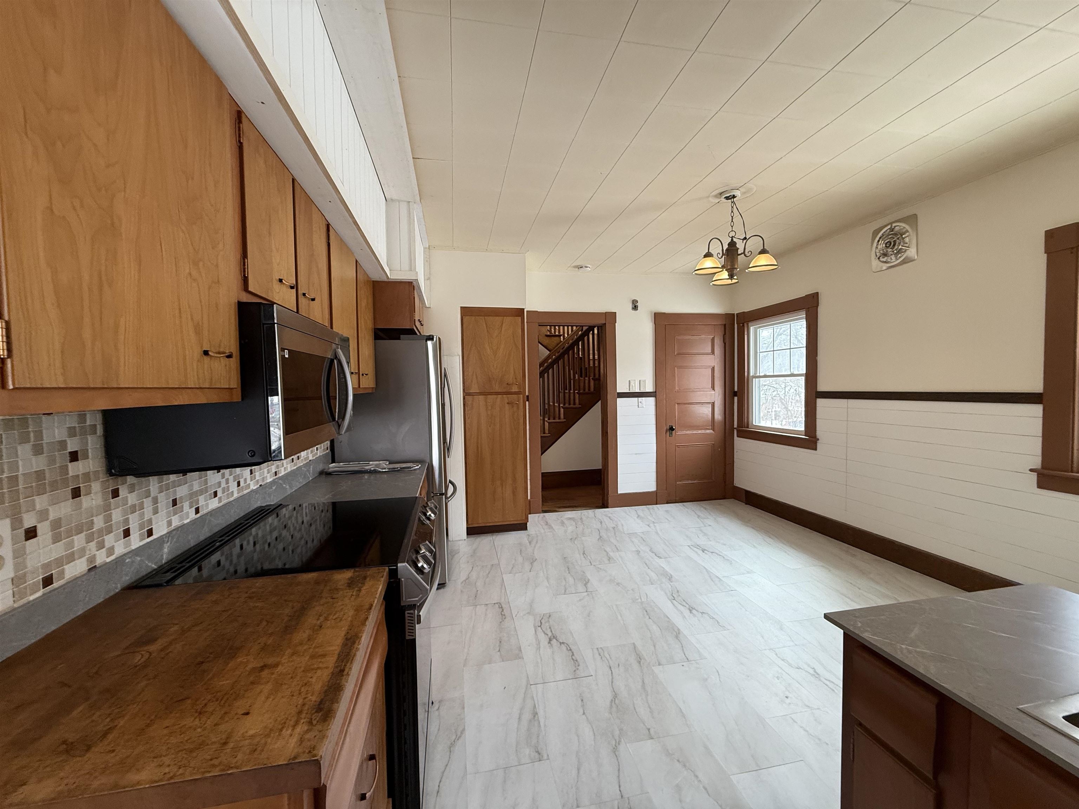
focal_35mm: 14
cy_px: 404
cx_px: 540
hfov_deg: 102.1
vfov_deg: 85.7
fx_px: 436
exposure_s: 1/120
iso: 200
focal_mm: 2.22
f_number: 2.2
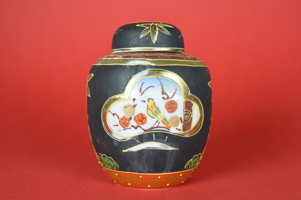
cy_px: 100
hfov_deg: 38.9
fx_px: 426
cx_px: 150
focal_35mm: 51
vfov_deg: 26.4
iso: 100
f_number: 6.3
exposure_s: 1/160
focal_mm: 34
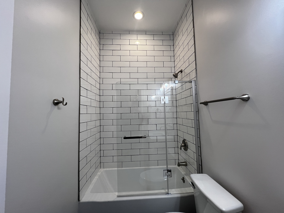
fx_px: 107
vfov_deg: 89.9
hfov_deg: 106.2
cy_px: 106
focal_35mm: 13
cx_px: 142
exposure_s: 1/120
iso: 100
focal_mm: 1.57
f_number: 1.8
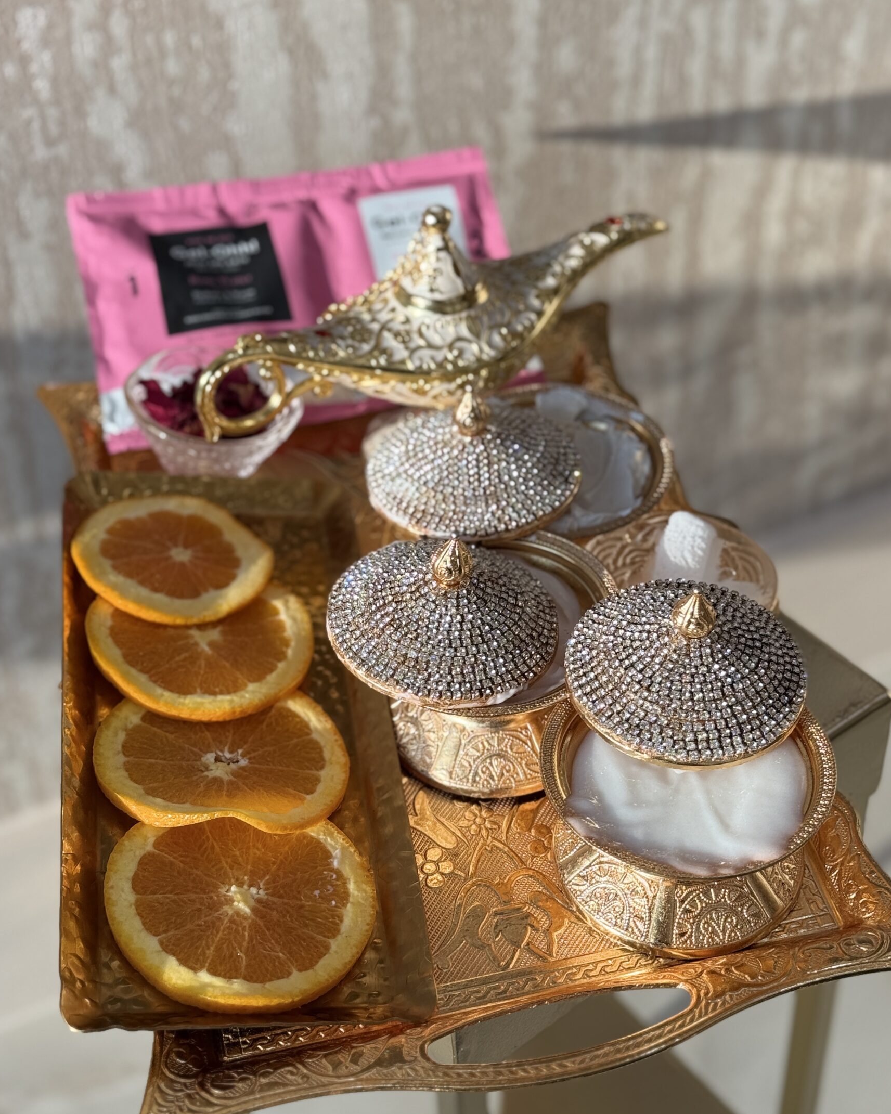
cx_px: 478
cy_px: 539
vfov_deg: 33.6
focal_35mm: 56
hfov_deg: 27.1
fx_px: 1846
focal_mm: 6.76
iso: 64
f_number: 1.78
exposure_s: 1/802
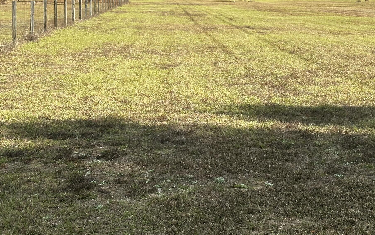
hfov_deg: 24.4
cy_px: 56
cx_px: 268
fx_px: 859
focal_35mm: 84
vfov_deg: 15.5
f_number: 1.78
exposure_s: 1/2028
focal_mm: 6.86
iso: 64
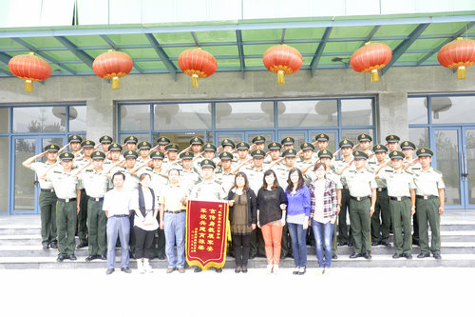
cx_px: 238
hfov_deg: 58.7
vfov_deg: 41.1
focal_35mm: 32
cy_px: 158
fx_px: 422
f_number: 5
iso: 640
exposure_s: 1/100
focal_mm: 32
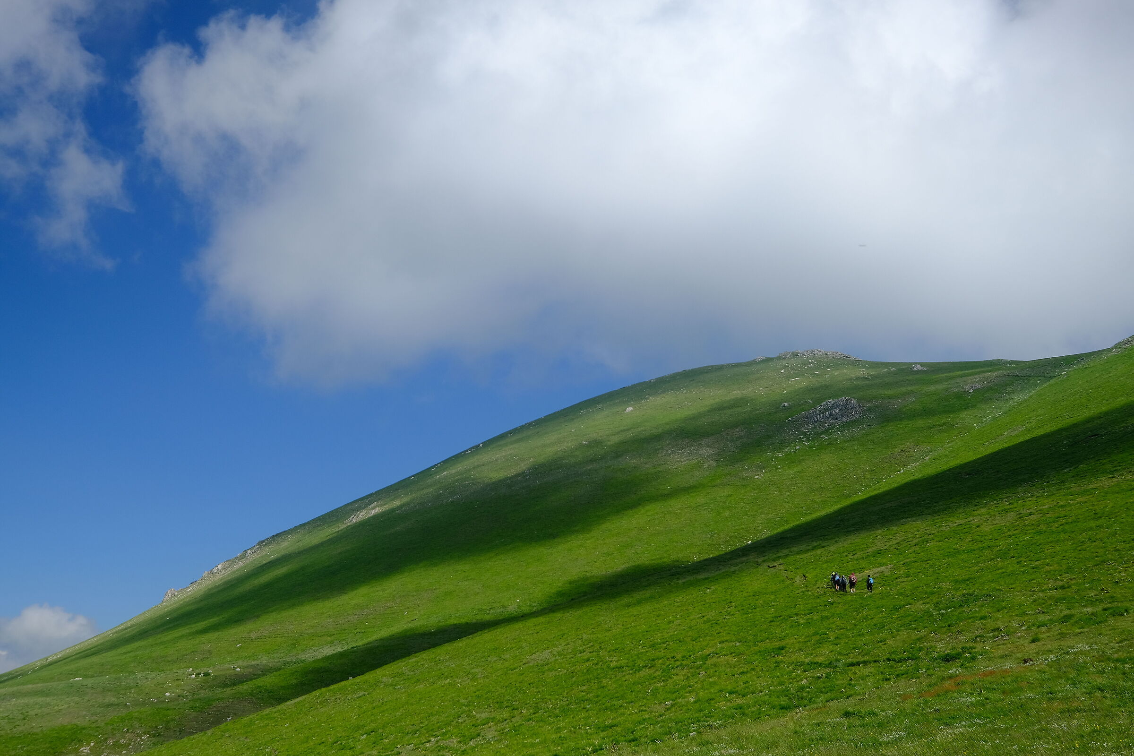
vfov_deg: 36.9
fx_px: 1134
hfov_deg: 53.1
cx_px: 567
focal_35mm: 36
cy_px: 378
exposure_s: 1/250
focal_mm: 24
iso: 200
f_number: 7.1
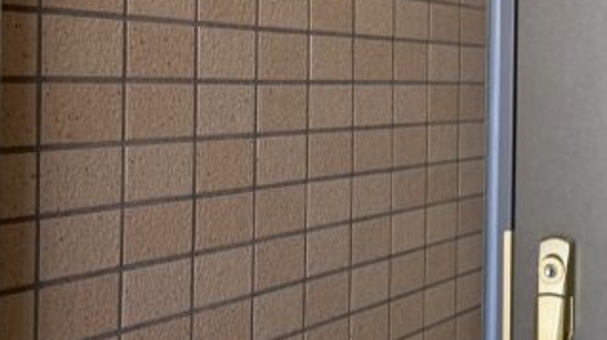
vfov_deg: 14.3
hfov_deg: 24.8
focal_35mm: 84
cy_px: 95
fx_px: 1351
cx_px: 512
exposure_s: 1/121
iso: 80
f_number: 1.78
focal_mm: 6.76
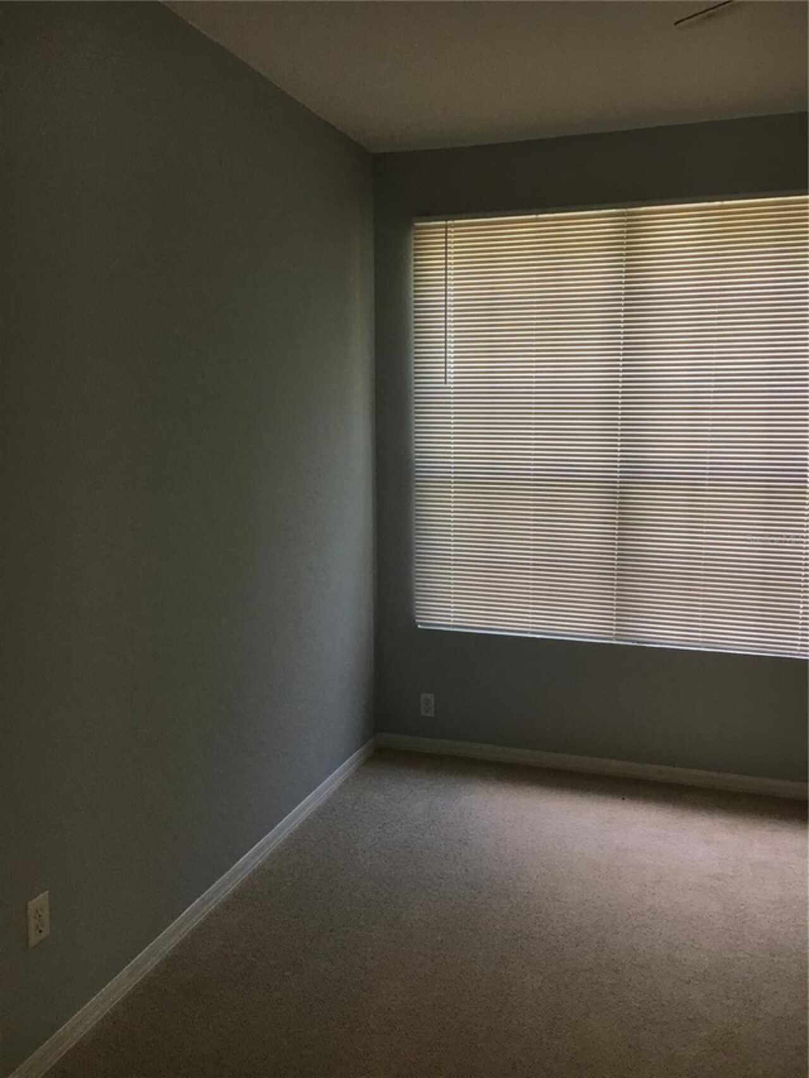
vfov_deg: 61.7
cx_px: 404
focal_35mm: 29
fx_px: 903
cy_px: 539
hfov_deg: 48.2
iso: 40
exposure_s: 1/30
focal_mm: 4.15
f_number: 2.2
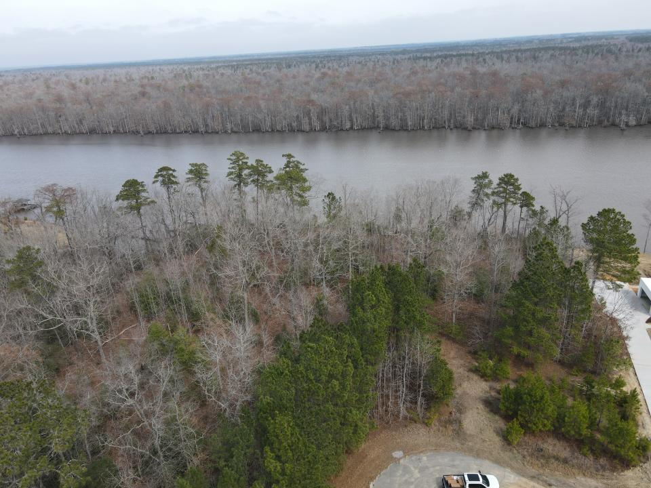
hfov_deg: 71.6
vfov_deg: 56.8
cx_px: 326
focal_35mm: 24
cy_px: 244
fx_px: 451
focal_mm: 4.5
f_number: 2.8
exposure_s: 1/400
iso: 100
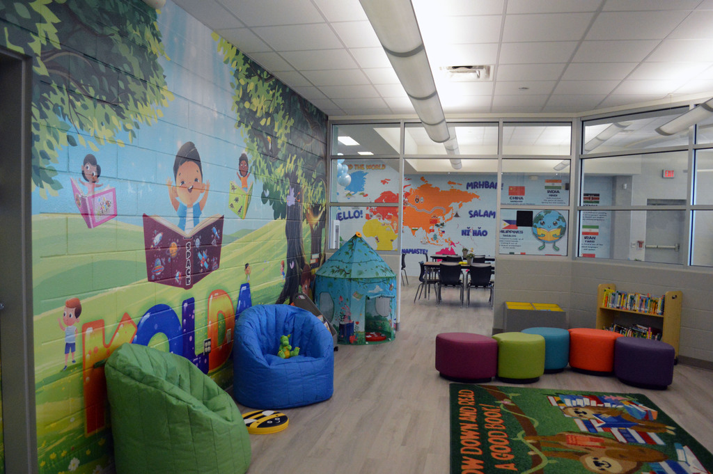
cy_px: 237
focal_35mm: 27
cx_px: 356
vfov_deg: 47.9
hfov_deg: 67.4
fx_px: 534
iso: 2800
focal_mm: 18
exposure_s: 1/500
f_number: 3.5
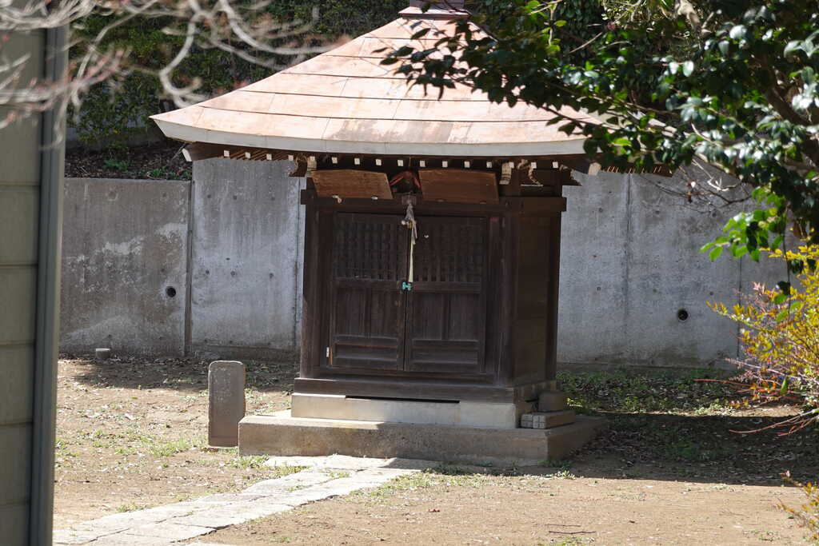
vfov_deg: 7.5
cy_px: 273
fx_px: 4141
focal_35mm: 182
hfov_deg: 11.3
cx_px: 410
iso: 125
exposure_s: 1/200
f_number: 4.5
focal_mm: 65.97
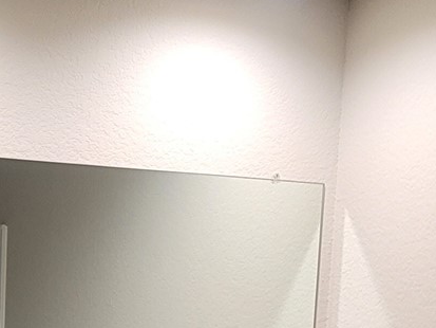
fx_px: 1562
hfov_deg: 15.4
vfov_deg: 10.8
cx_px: -69
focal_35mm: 124
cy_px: 687
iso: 320
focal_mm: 7
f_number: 1.8
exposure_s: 1/120
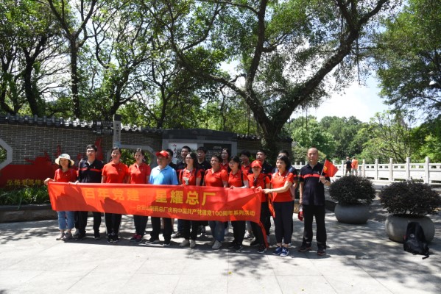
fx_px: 294
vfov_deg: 53.2
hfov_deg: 73.7
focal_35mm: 24
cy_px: 147
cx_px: 220
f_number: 7.1
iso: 500
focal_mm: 24
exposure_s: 1/400
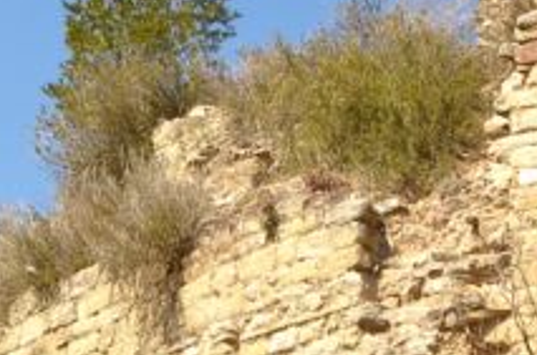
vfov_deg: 10.4
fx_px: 1935
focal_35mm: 130
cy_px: 13
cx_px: 237
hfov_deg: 15.8
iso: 320
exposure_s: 1/320
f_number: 10
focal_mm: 18
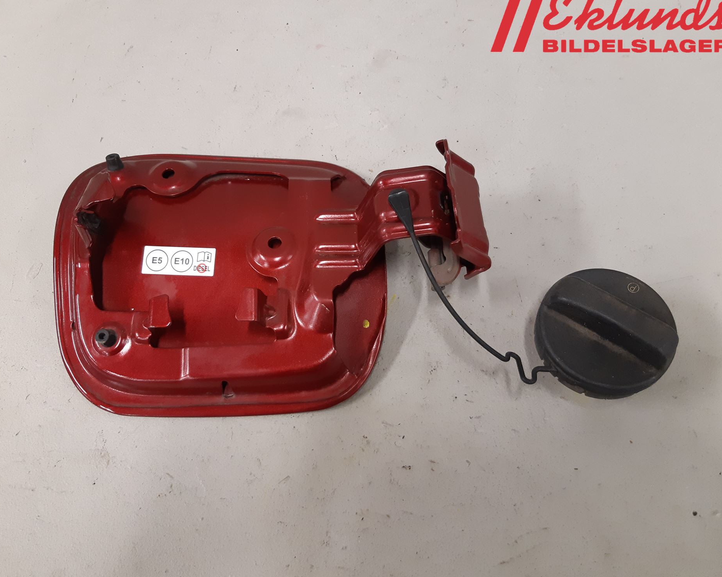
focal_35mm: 28
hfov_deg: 62.1
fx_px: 598
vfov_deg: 51.5
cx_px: 331
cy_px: 285
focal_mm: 3.93
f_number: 1.7
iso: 200
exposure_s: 1/50
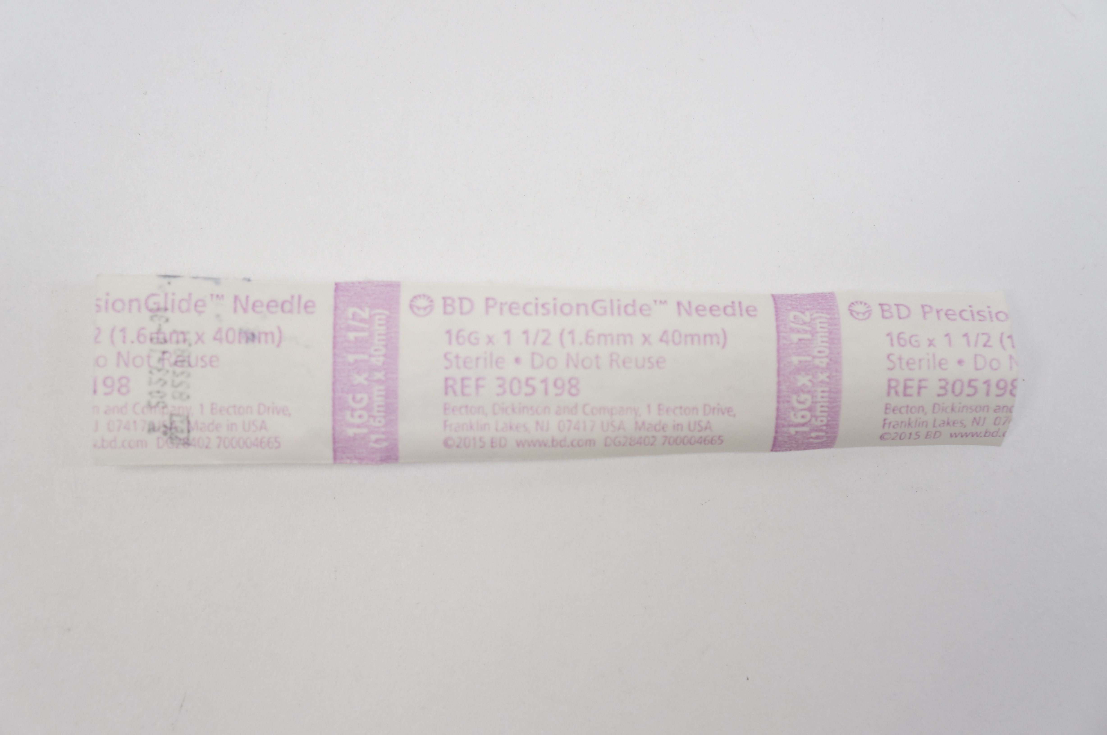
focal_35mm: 52
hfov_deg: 37.9
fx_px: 1613
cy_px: 368
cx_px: 554
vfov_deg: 25.7
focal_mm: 35
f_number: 5.6
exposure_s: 1/100
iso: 400
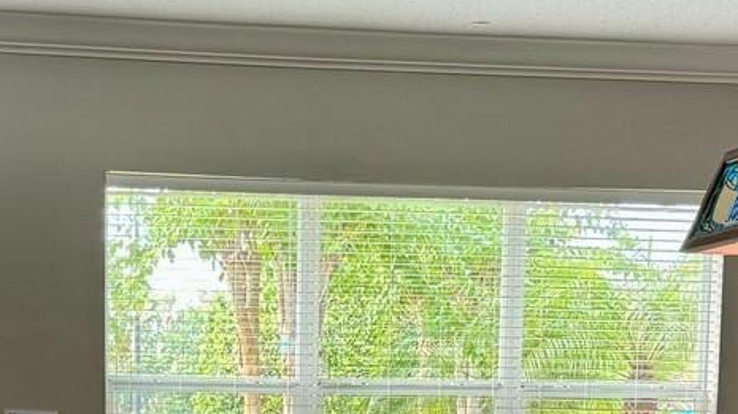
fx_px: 1760
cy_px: 588
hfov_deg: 23.5
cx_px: 232
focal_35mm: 90
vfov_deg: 12.8
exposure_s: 1/120
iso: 125
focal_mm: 6.76
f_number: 1.78
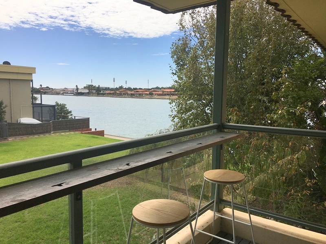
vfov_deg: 48.2
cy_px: 122
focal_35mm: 29
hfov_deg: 61.7
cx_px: 163
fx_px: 273
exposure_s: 1/2481
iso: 25
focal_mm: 4.15
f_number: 2.2
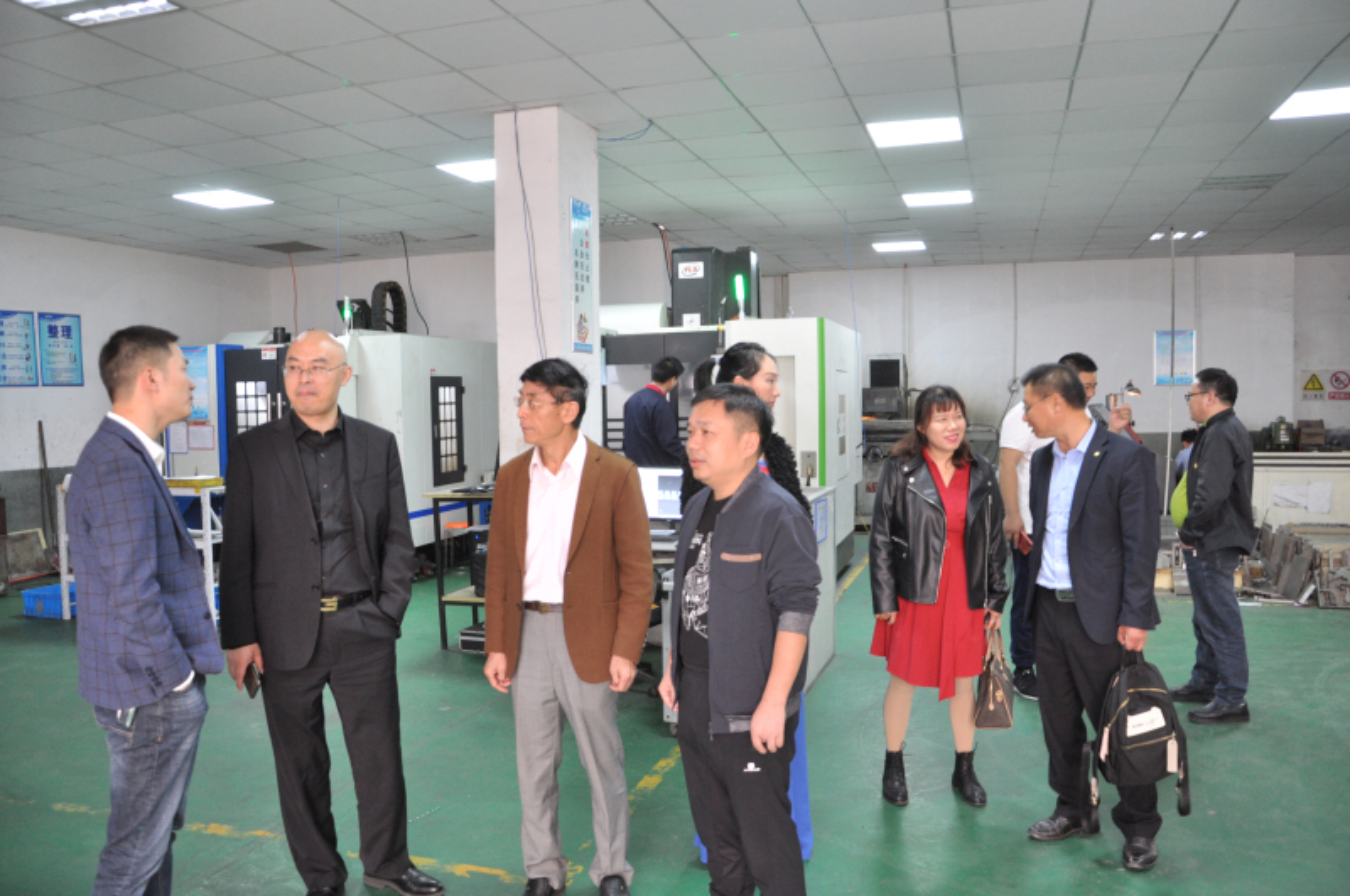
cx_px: 675
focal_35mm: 27
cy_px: 448
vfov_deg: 47.8
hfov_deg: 67.5
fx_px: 1011
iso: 720
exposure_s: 1/30
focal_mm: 18
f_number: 4
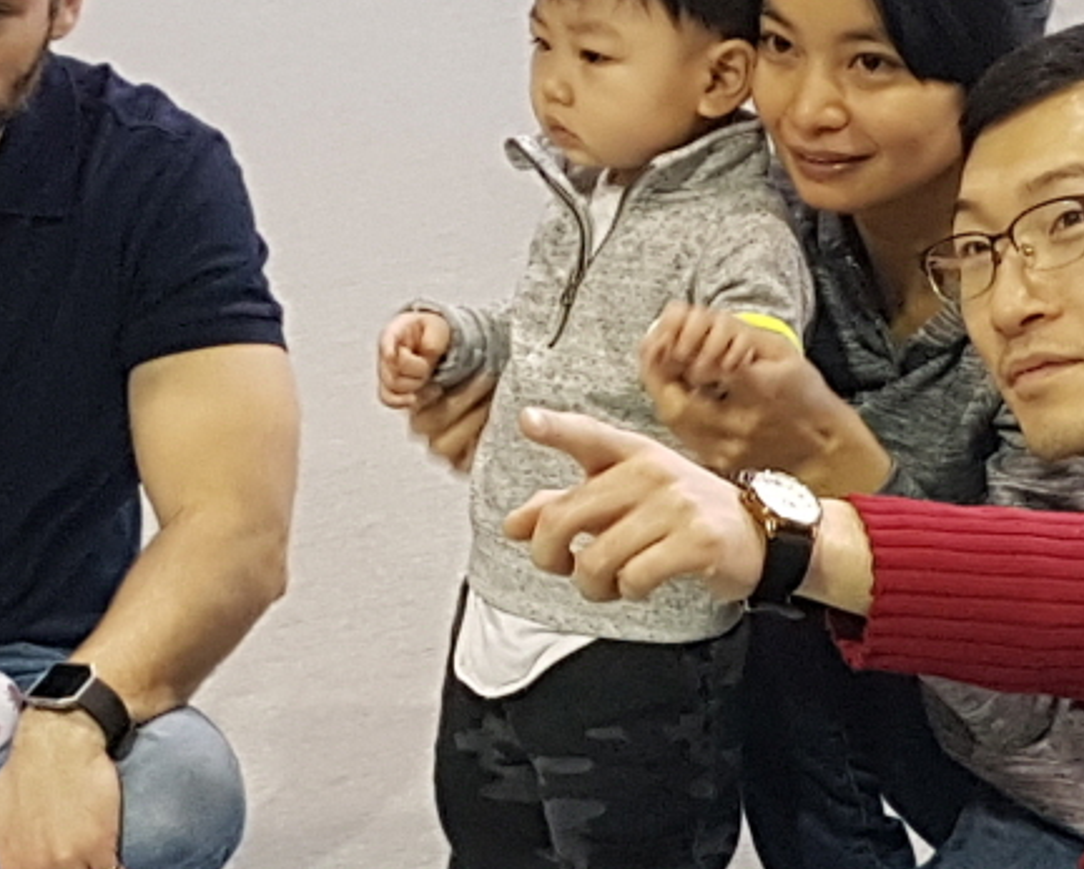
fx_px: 1412
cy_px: 367
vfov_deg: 34.1
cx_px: 800
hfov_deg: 40.9
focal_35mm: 44
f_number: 1.7
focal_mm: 4.2
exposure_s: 1/60
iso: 160
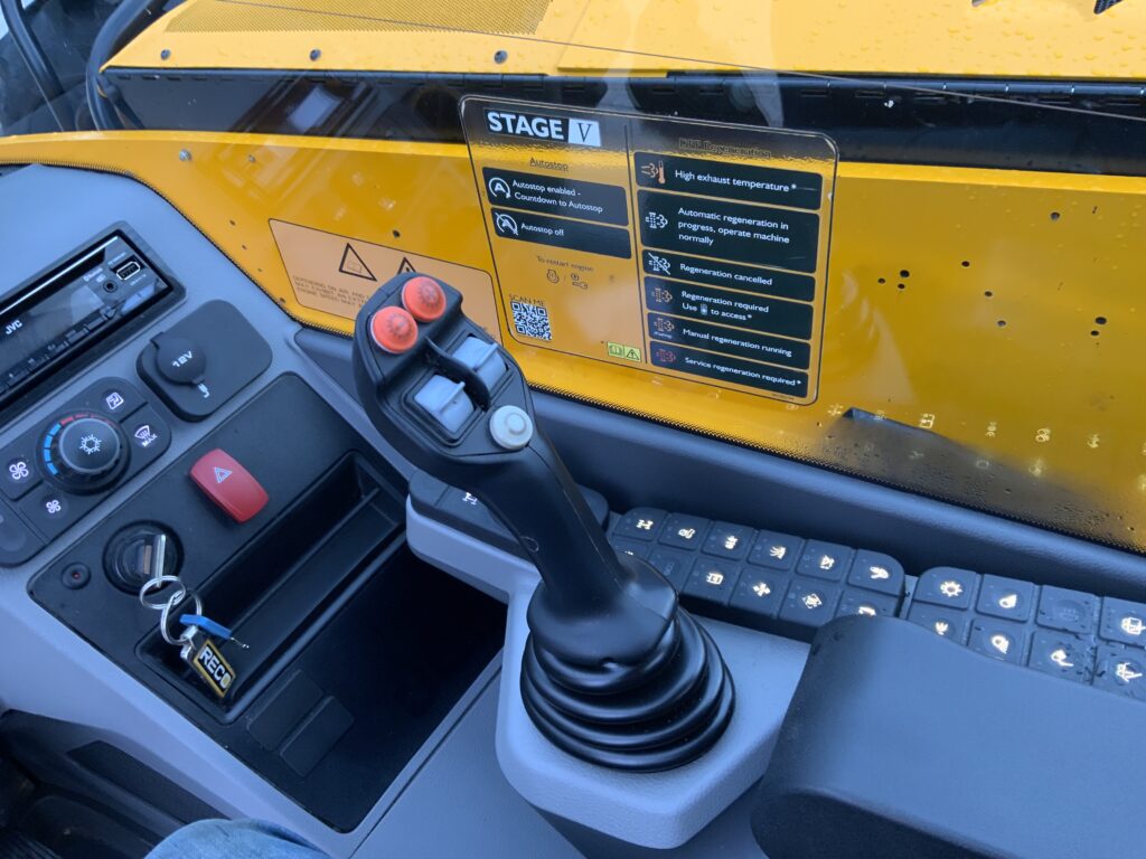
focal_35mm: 29
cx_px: 573
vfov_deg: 48.2
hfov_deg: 61.7
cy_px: 430
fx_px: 960
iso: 100
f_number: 1.8
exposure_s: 1/58
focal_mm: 3
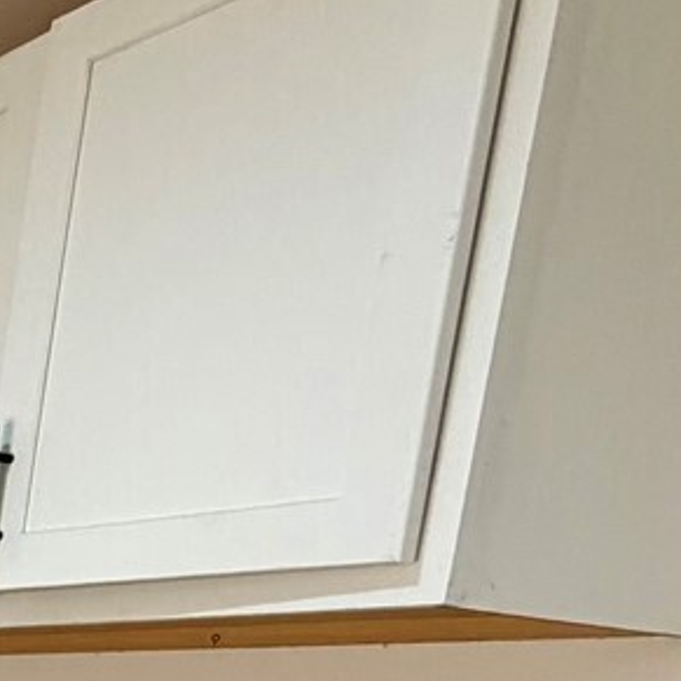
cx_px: -721
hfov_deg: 17.3
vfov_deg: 22.0
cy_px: 952
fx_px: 1514
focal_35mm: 68
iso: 160
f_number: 2.2
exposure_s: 1/120
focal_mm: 2.22
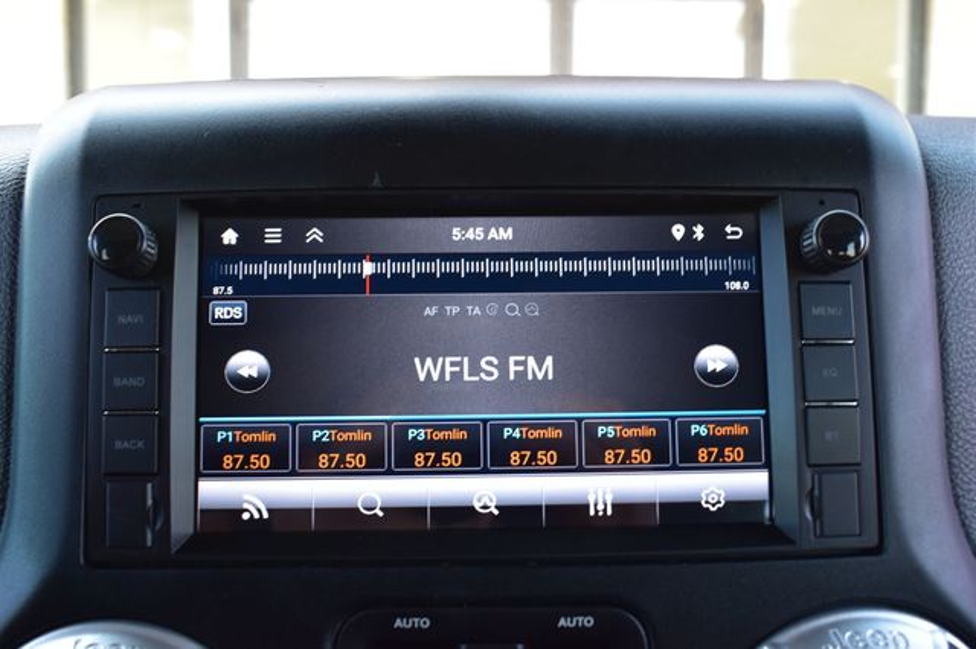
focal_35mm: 36
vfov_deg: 36.8
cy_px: 324
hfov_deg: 53.2
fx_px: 975
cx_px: 488
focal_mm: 24
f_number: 6.3
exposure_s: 1/15
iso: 400
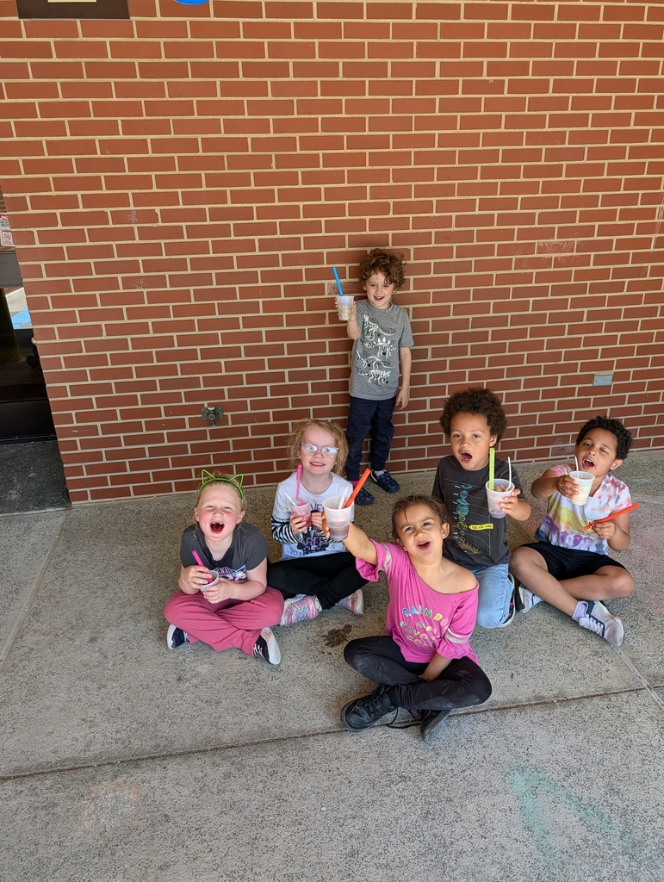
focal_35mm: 24
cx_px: 332
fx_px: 612
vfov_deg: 71.5
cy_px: 441
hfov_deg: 56.9
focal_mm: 6.9
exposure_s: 1/126
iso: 25
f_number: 1.68
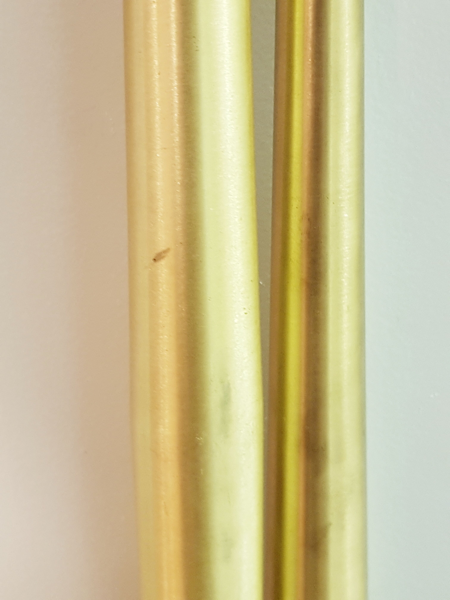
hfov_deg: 53.1
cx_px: 225
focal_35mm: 26
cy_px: 300
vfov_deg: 67.3
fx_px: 451
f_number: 1.7
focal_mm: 4.2
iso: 200
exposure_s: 1/13
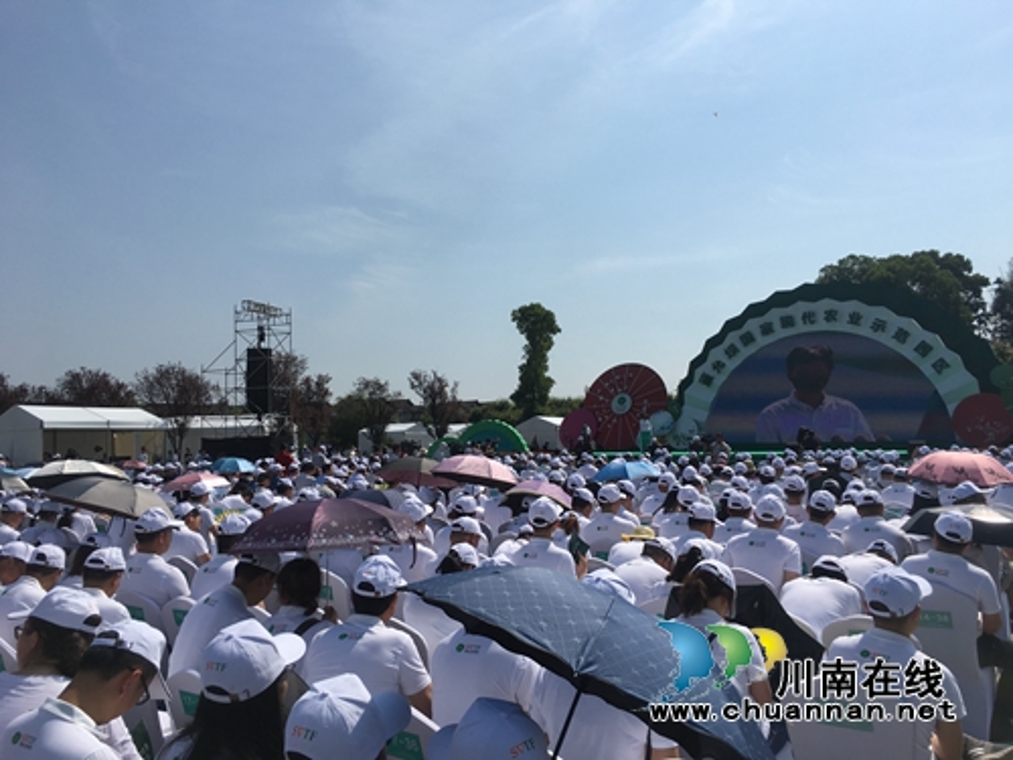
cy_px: 380
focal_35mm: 29
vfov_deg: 48.2
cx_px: 506
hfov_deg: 61.7
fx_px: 849
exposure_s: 1/3497
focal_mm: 4.15
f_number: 2.2
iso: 25
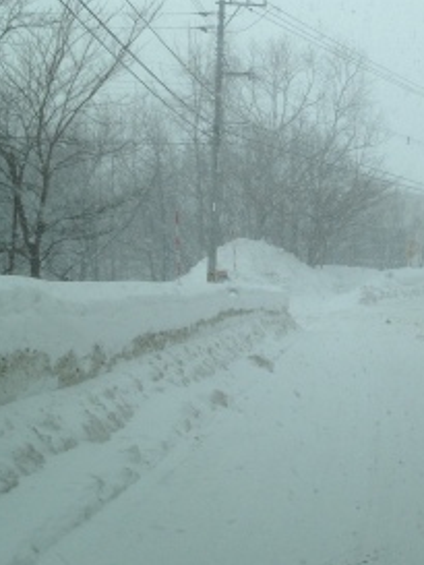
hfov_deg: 22.5
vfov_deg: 29.8
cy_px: 141
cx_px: 363
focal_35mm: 64
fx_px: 1044
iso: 50
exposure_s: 1/502
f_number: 2.4
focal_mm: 4.28
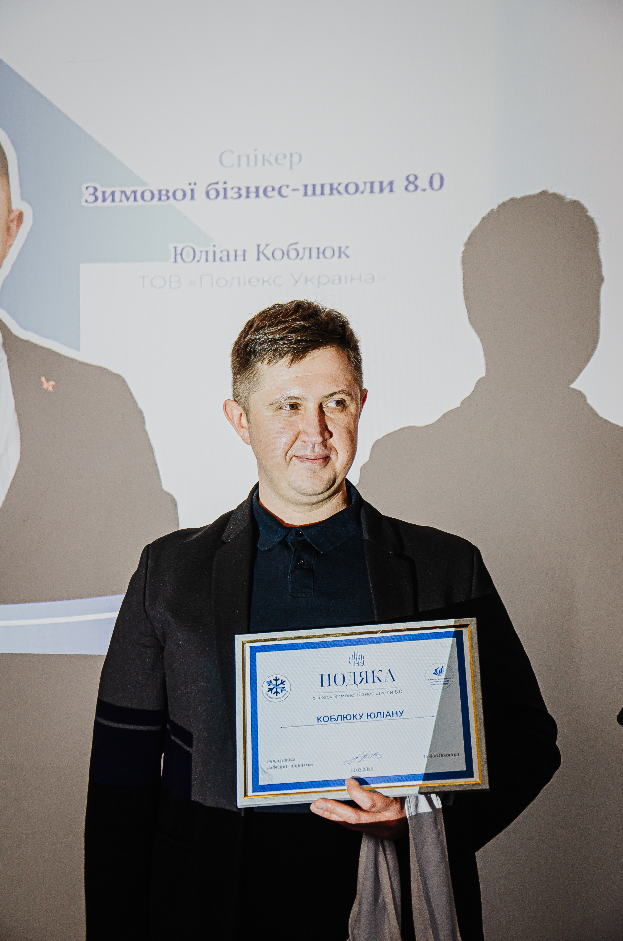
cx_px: 312
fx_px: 2034
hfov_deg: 17.4
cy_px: 470
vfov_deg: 26.0
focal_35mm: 78
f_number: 5
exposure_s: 1/50
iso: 800
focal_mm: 52
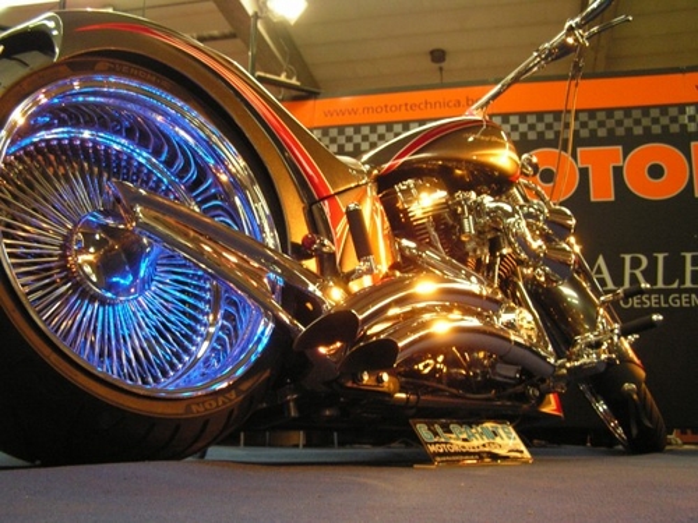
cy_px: 262
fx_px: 766
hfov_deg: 49.0
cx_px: 349
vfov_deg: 37.7
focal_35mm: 38
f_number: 2.8
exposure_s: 1/15
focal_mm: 6.3
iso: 200
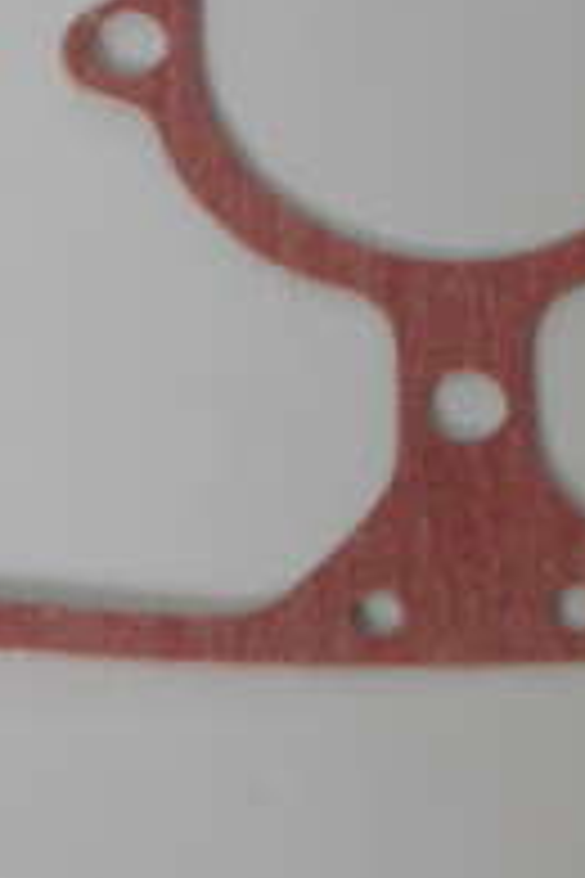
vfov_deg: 9.2
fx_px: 5411
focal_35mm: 222
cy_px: 86
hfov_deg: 6.2
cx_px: 482
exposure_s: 1/60
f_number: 5.6
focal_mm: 48
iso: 800
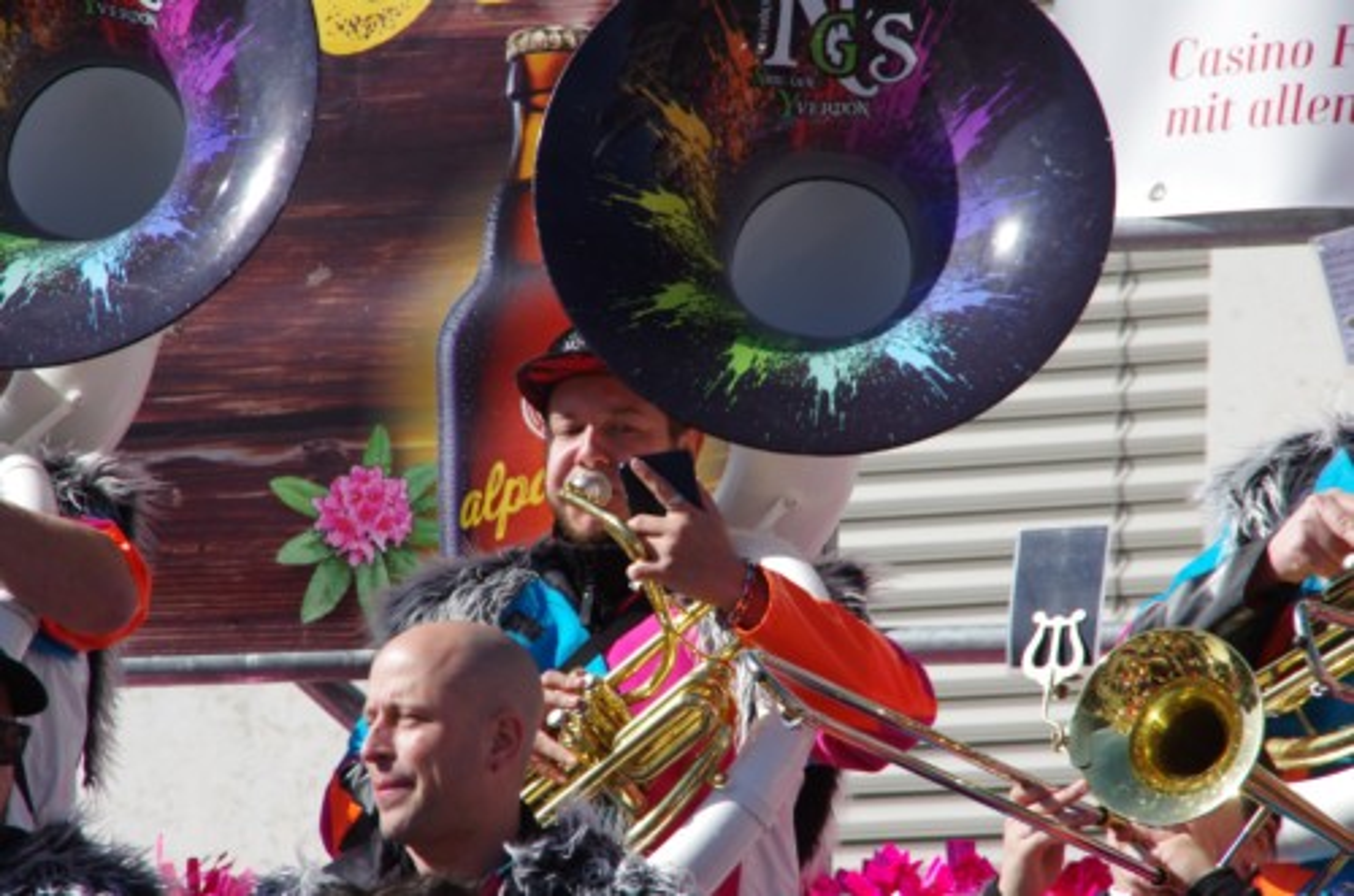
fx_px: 11258
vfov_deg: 4.6
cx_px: 677
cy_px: 448
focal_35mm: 300
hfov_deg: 6.9
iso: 200
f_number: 11
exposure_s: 1/250
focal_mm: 200
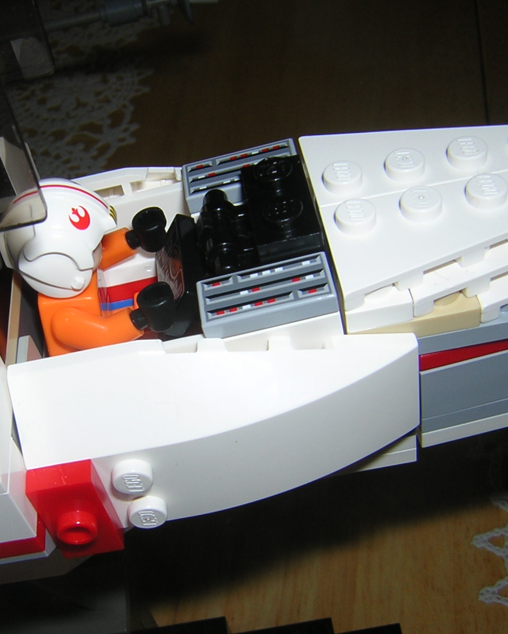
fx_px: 883
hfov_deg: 31.7
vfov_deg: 39.5
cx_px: 152
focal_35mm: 47
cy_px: 318
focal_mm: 4.7
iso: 100
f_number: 5.2
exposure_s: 1/60.1
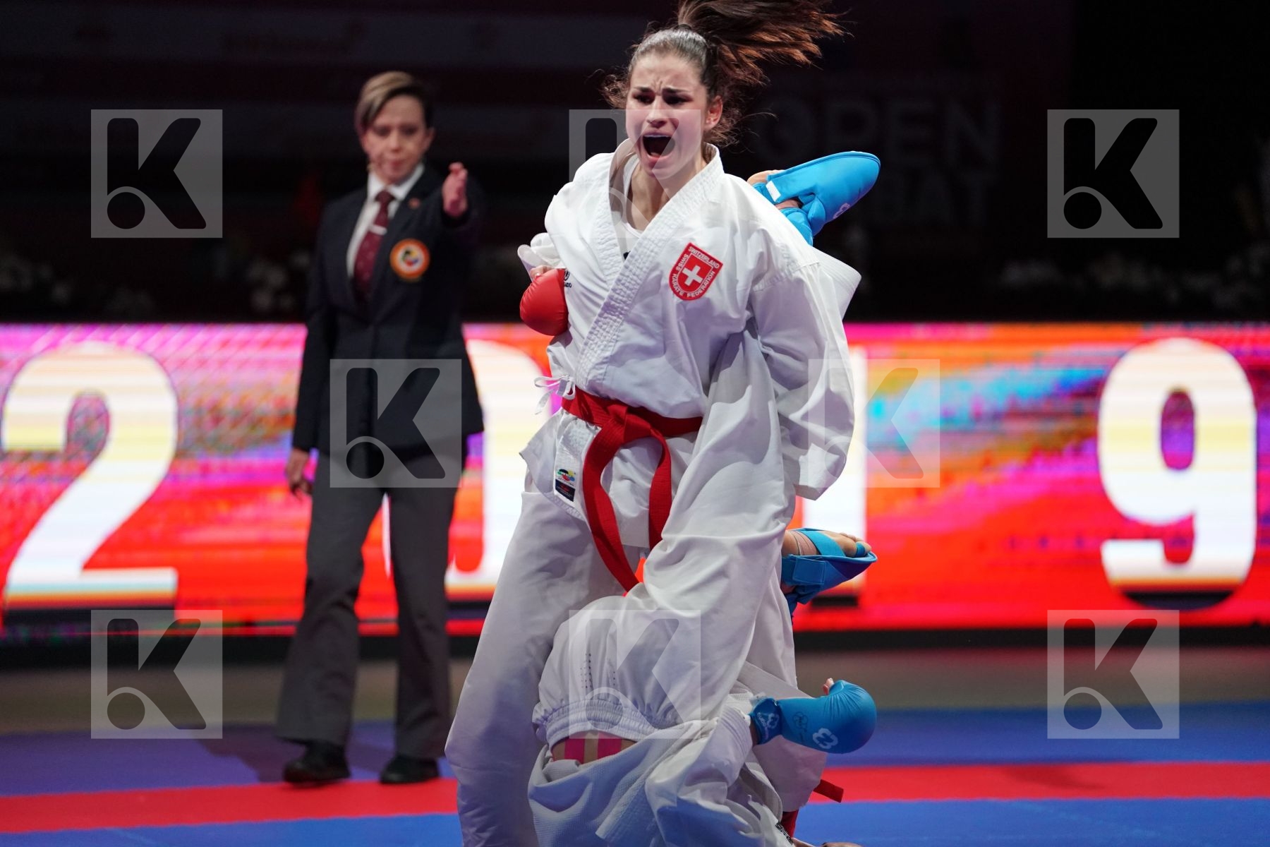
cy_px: 424
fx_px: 5997
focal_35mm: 170
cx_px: 635
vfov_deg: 8.1
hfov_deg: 12.1
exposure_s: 1/1000
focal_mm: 170
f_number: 2.8
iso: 4000
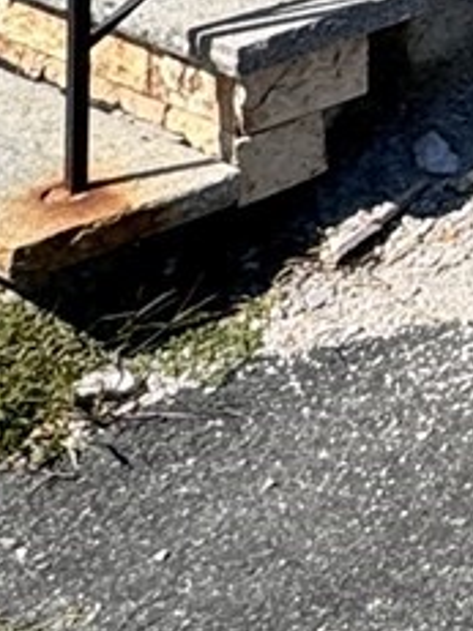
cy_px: -544
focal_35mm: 93
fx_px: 1696
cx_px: 1364
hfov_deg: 11.1
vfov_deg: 16.9
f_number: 2.2
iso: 50
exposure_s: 1/1395
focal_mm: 2.22
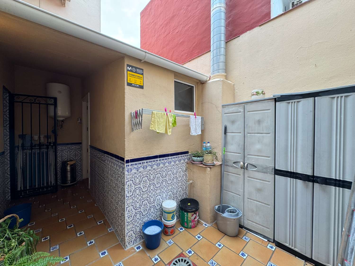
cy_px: 133
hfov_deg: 102.1
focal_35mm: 14
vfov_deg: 85.7
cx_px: 178
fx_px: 144
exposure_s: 1/99
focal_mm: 2.22
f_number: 2.2
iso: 50
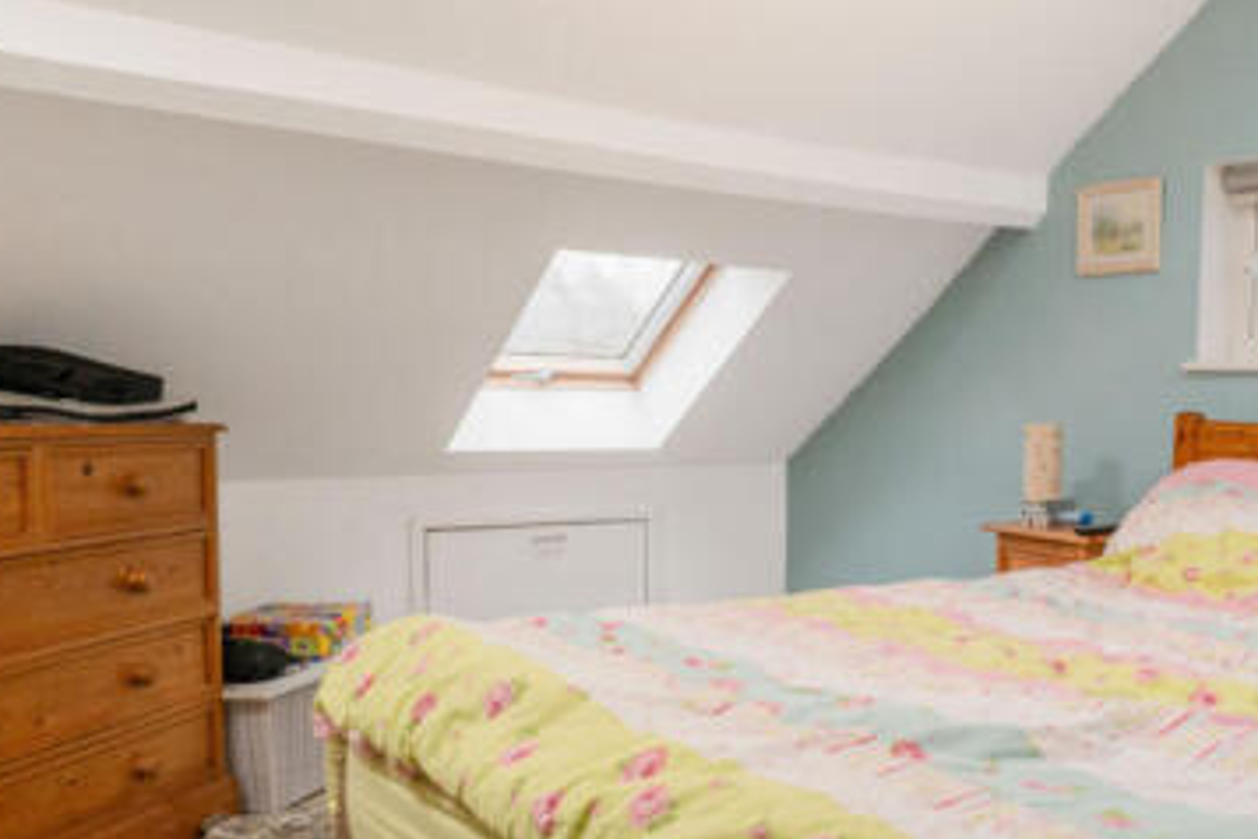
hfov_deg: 53.8
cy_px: 513
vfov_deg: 39.8
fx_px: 1153
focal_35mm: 33
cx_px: 988
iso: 1250
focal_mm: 18
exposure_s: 1/50
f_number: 7.1
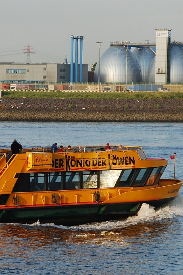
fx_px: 1463
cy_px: 137
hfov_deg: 7.1
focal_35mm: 192
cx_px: 3
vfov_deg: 10.7
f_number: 8
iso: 200
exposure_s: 1/125
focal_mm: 85
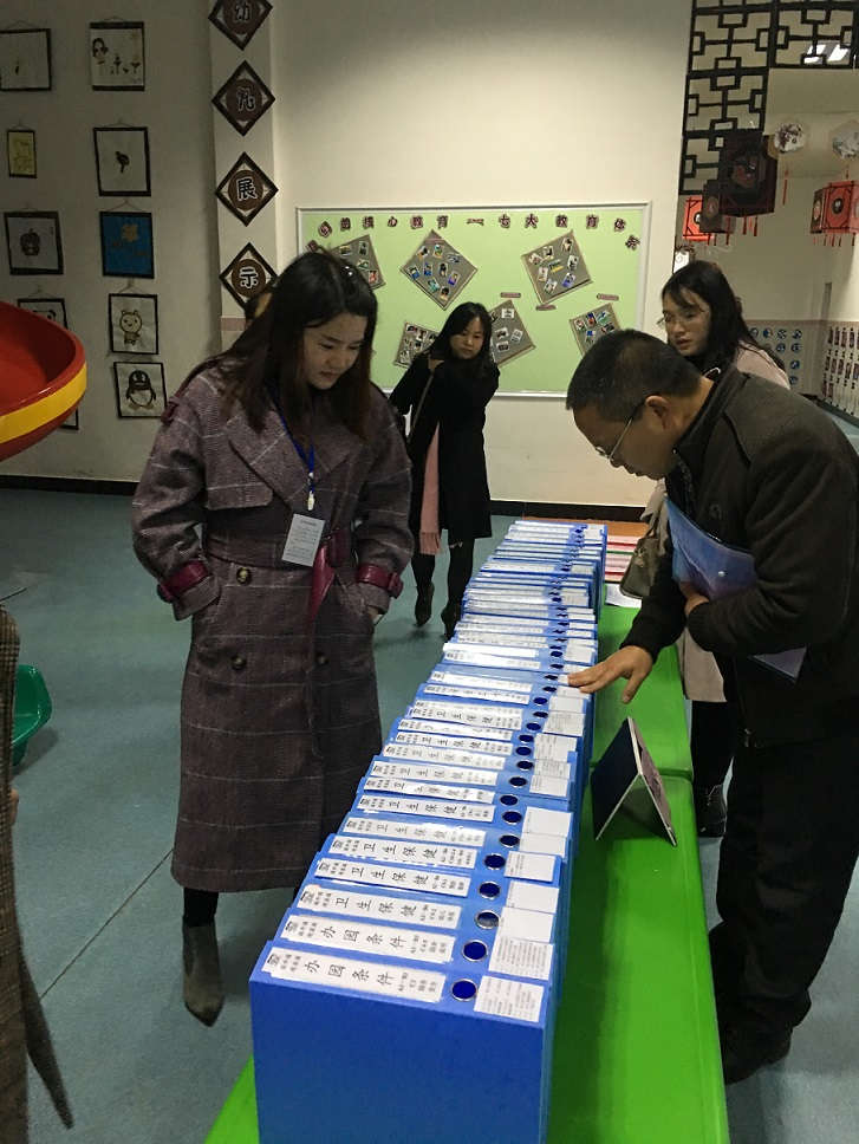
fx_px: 959
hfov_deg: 48.3
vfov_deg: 61.6
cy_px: 572
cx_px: 430
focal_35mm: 29
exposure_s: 1/10
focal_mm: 4.15
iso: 80
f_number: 2.2
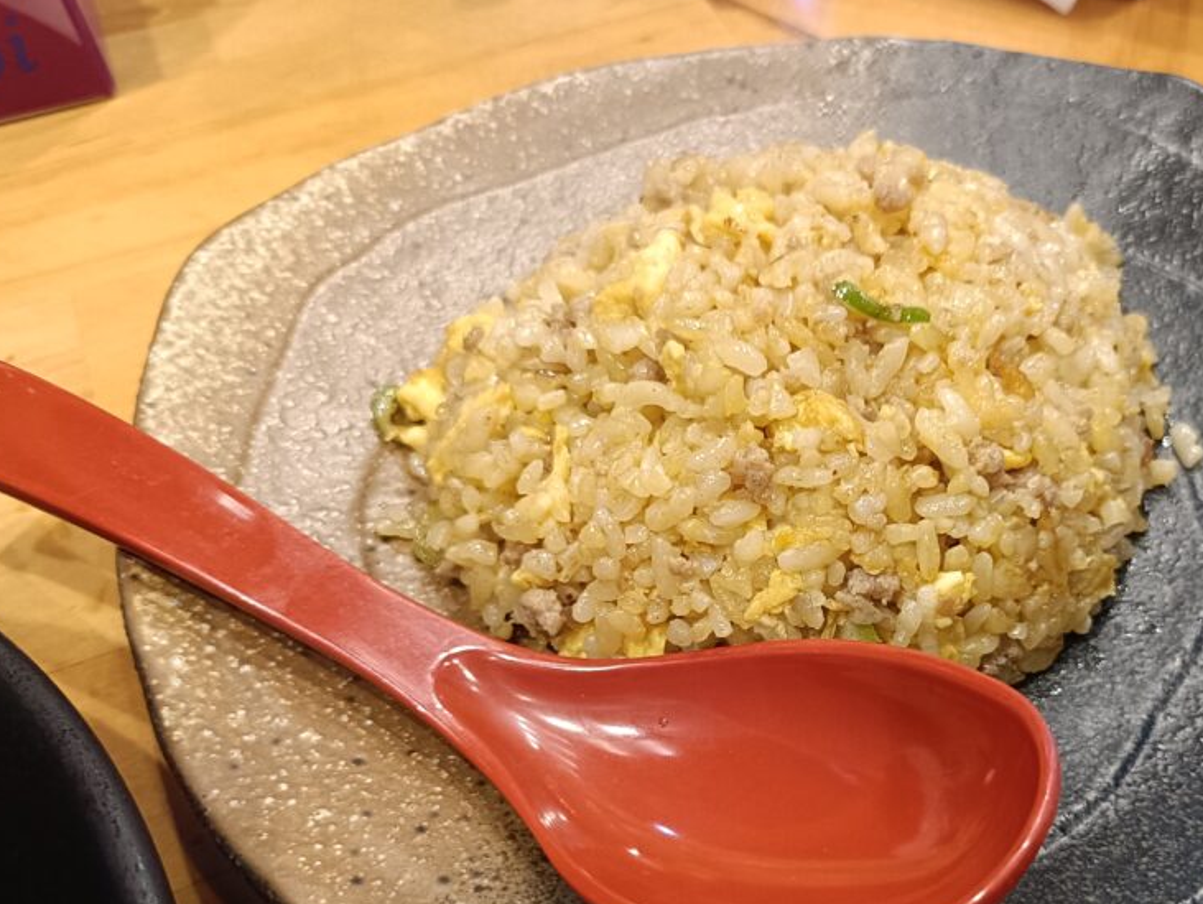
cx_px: 795
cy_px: 606
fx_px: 1217
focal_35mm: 35
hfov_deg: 51.7
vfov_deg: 40.2
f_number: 1.7
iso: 1000
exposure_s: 1/40
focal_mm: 4.7
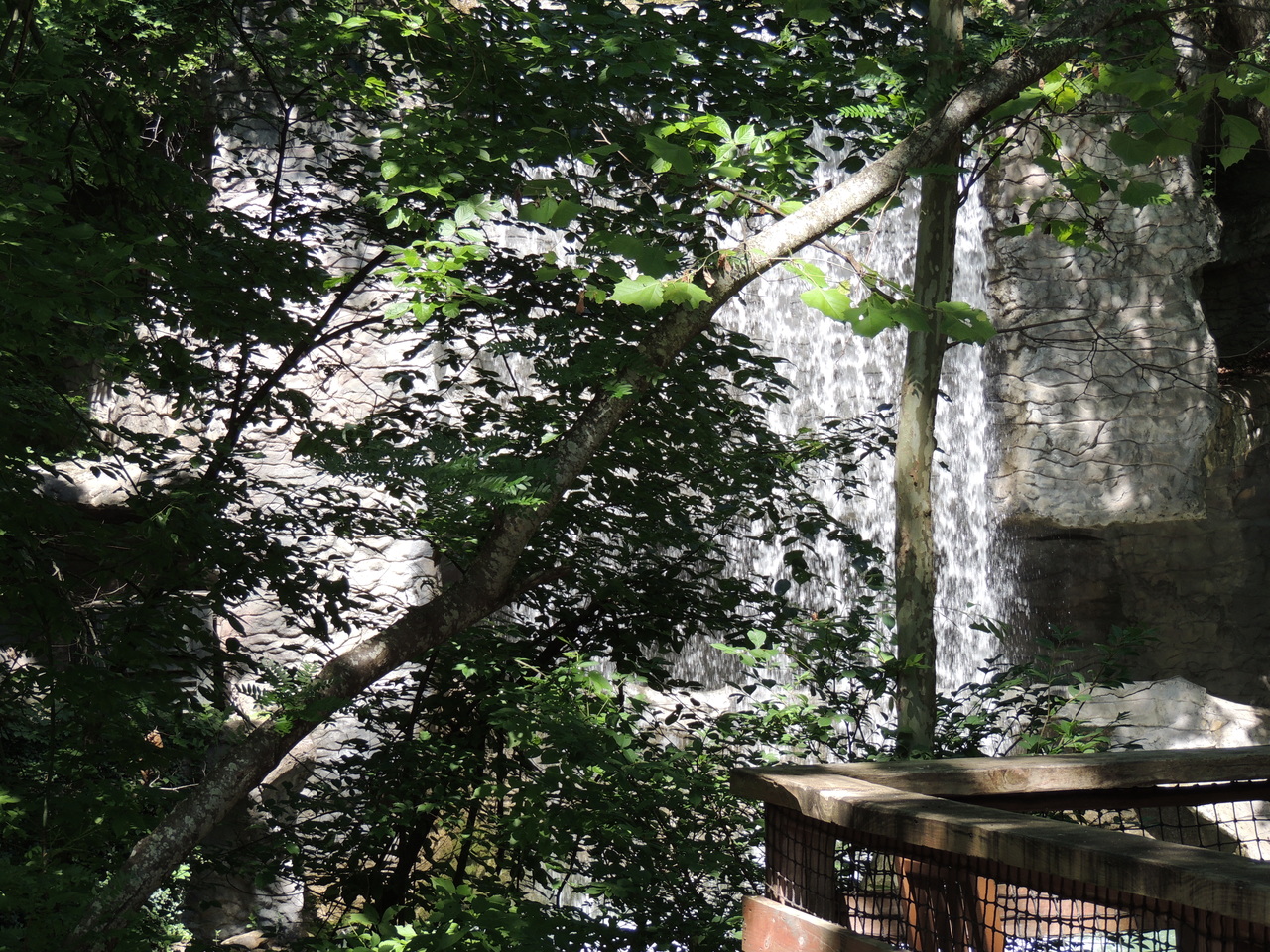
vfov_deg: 16.4
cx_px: 635
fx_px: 3302
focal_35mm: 90
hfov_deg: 21.8
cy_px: 476
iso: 100
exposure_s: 1/200
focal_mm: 16
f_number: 4.1
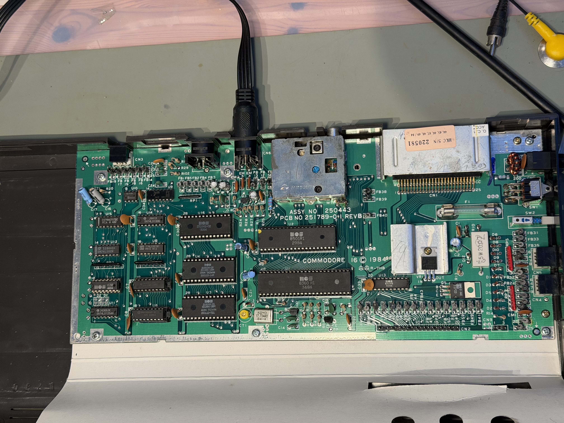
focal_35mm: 48
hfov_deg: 39.7
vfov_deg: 30.3
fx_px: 782
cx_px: 282
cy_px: 212
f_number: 1.78
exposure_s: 1/143
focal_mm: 6.76
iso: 80
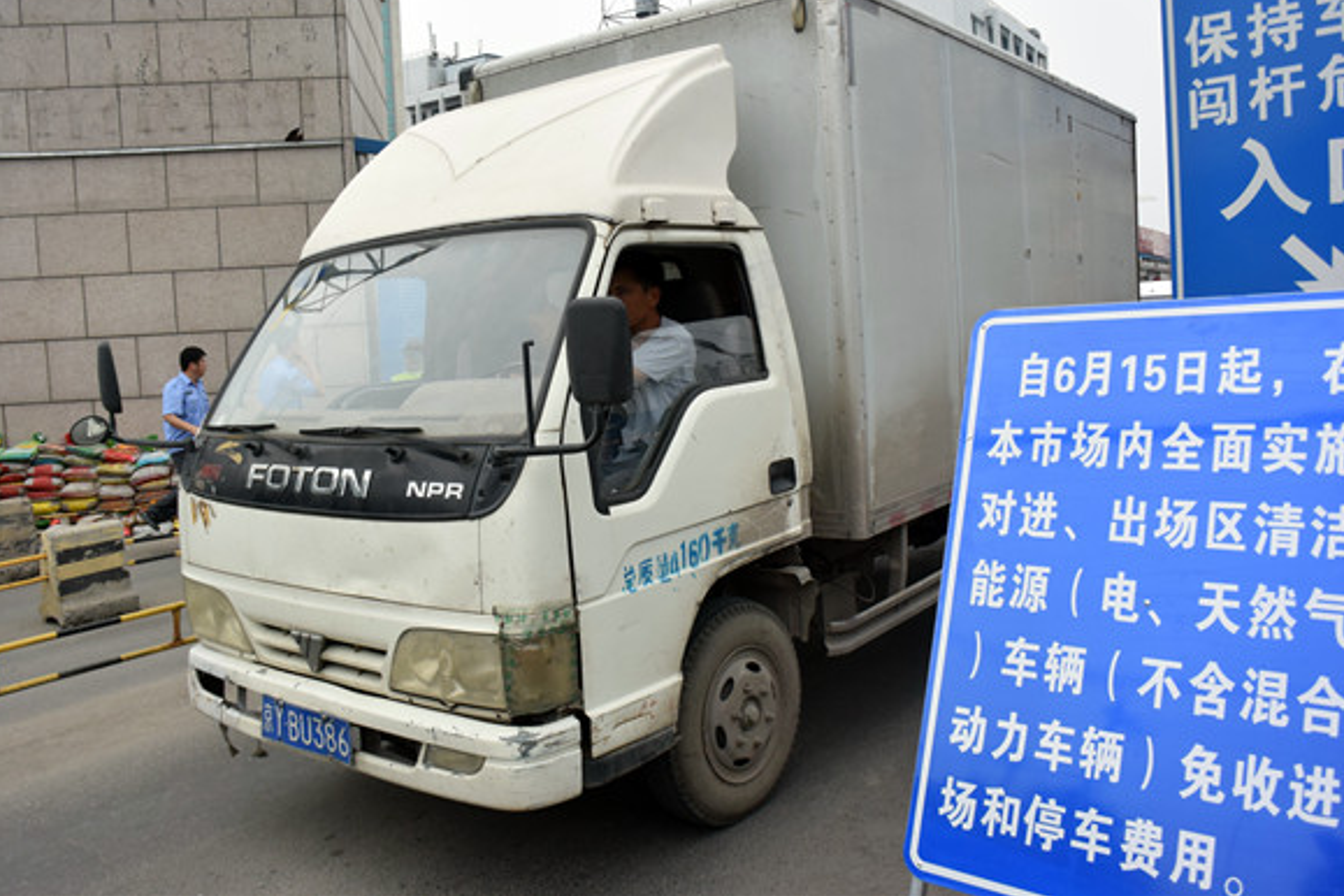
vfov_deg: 46.4
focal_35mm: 28
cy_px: 432
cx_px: 669
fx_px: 1045
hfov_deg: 65.5
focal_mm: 10
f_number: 3.5
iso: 160
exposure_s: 1/800
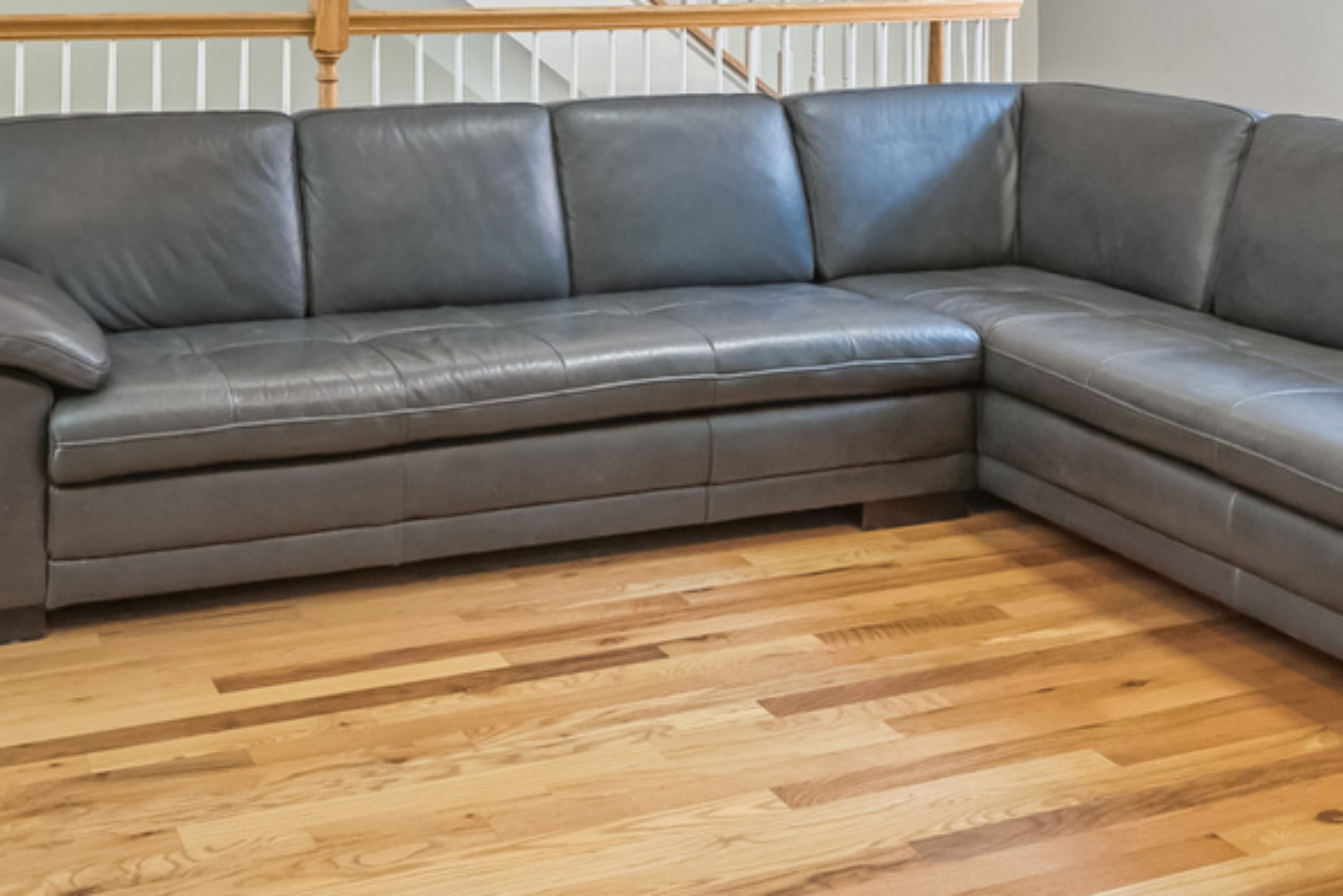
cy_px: -75
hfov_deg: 43.4
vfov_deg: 28.0
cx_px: 374
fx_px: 1642
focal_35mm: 44
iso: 400
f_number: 8
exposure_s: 1/15
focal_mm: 16
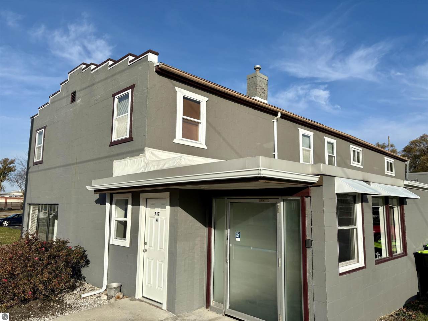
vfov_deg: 53.1
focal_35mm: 26
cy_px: 160
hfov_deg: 67.3
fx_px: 321
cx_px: 214
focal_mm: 5.96
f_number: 1.6
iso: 50
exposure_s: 1/5348
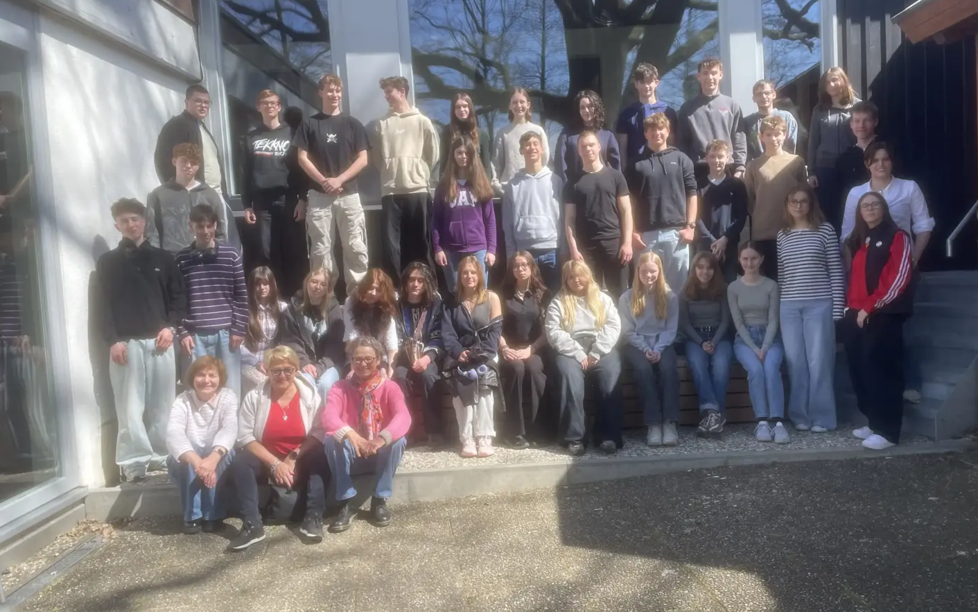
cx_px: 530
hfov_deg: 62.8
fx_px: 800
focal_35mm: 30
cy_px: 304
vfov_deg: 41.8
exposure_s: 1/1473
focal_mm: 4.2
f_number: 1.6
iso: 32
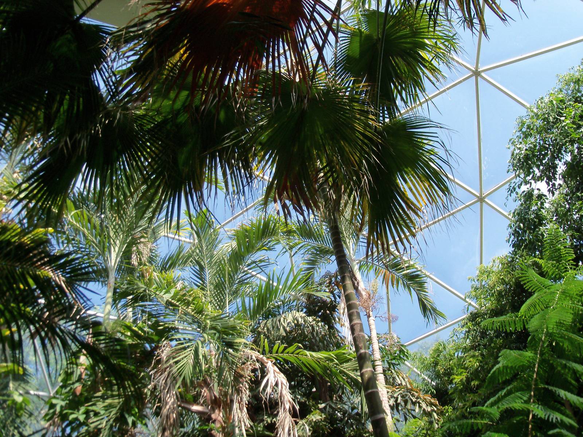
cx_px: 292
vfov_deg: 40.7
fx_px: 589
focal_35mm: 35
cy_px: 218
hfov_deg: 52.6
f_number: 3
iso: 80
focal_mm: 6.3
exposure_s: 1/400
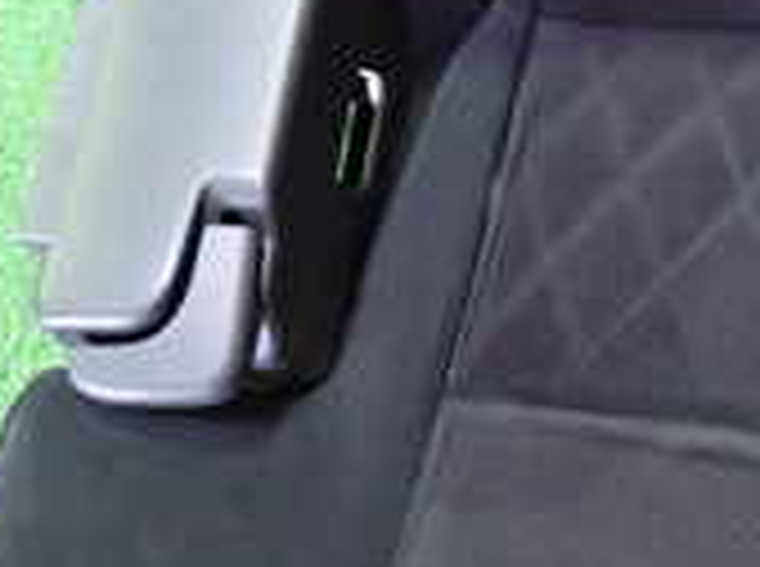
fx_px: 1950
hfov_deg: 21.2
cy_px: -382
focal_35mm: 89
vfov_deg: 14.9
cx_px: 778
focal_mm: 4.5
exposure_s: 1/30
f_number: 2
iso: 800
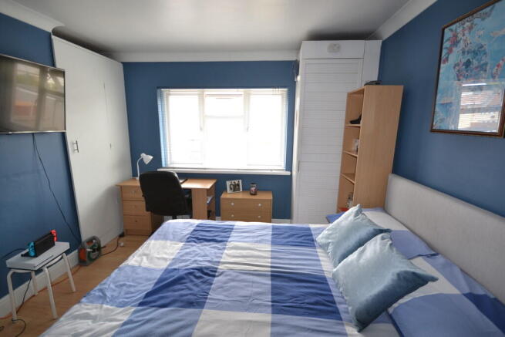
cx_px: 252
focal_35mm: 15
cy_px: 168
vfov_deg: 77.4
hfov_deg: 100.4
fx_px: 210
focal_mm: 10
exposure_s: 1/60
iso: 450
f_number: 4
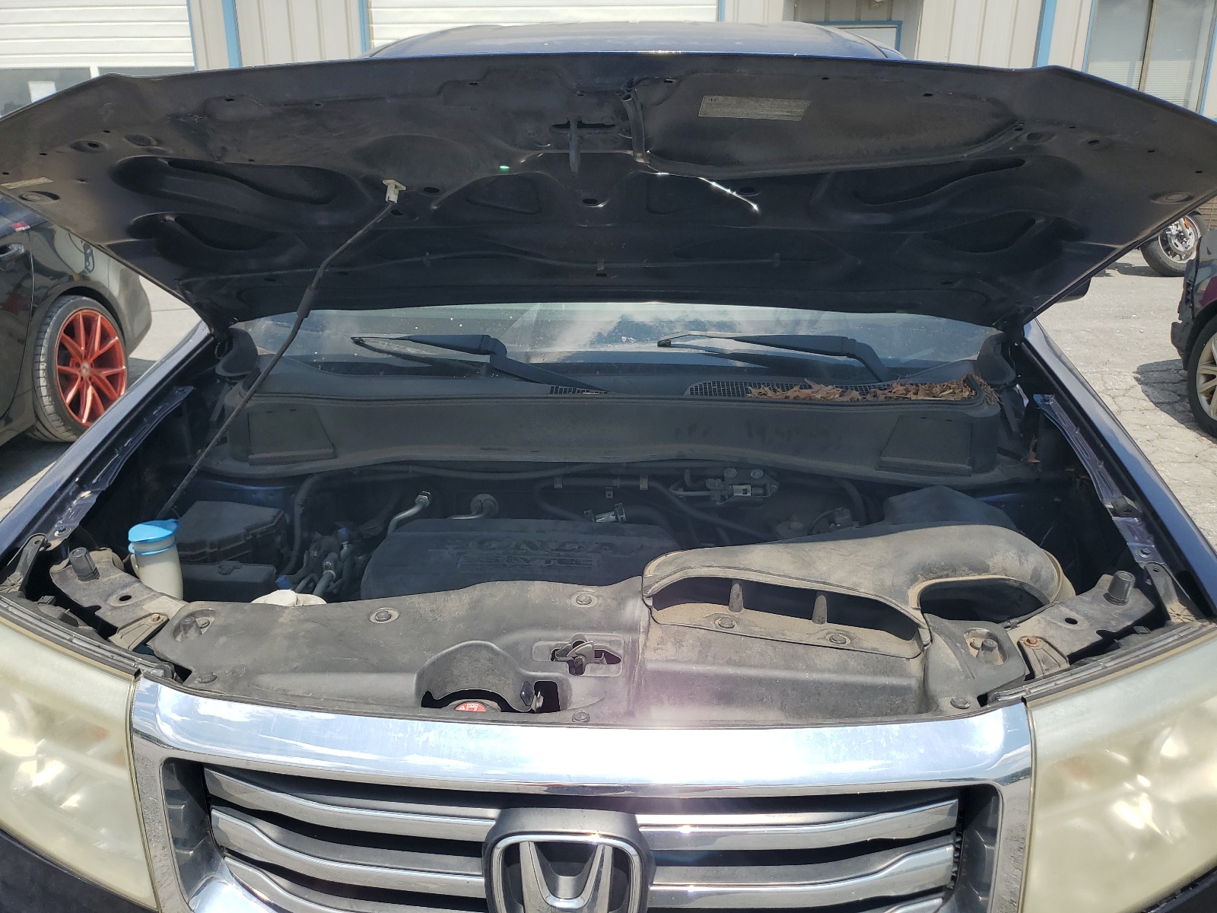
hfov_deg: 67.3
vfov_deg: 53.1
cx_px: 608
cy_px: 456
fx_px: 914
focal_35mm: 26
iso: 50
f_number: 1.5
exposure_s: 1/3333
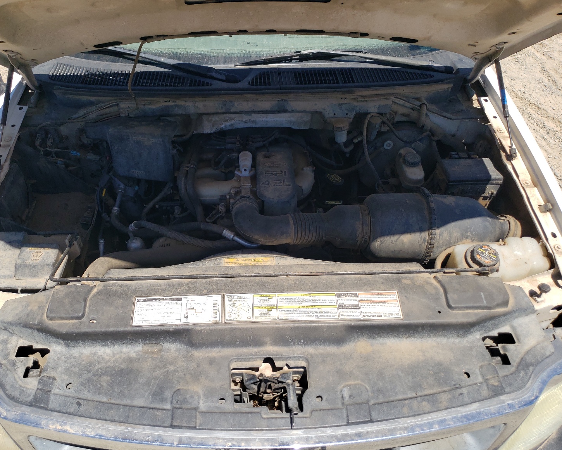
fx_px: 466
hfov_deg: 62.1
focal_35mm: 28
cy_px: 231
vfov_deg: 51.5
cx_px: 257
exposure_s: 1/3333
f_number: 1.5
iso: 50
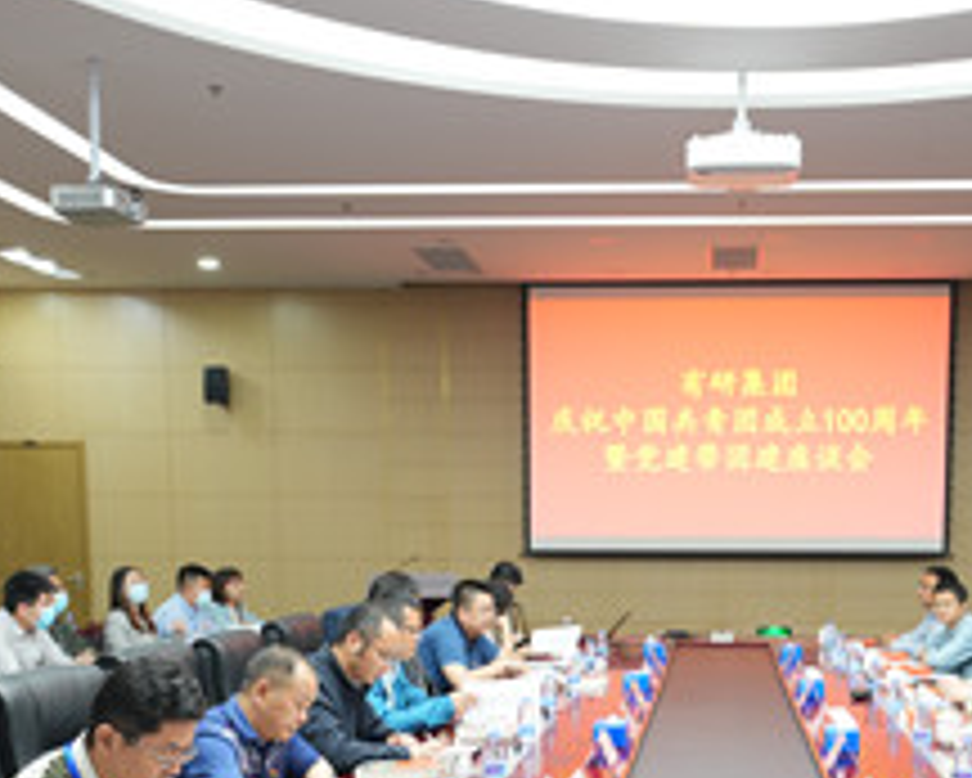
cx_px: 644
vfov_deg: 30.7
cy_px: 702
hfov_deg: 39.1
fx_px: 1353
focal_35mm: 47
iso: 320
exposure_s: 1/30
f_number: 2.8
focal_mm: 18
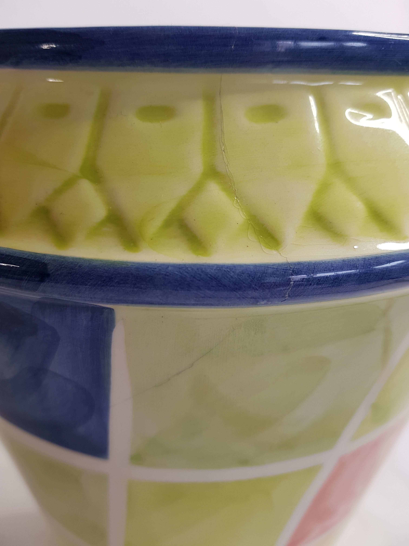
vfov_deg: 67.3
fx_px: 410
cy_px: 273
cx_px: 204
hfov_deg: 53.1
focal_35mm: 26
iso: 64
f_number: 1.7
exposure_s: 1/50
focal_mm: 4.2
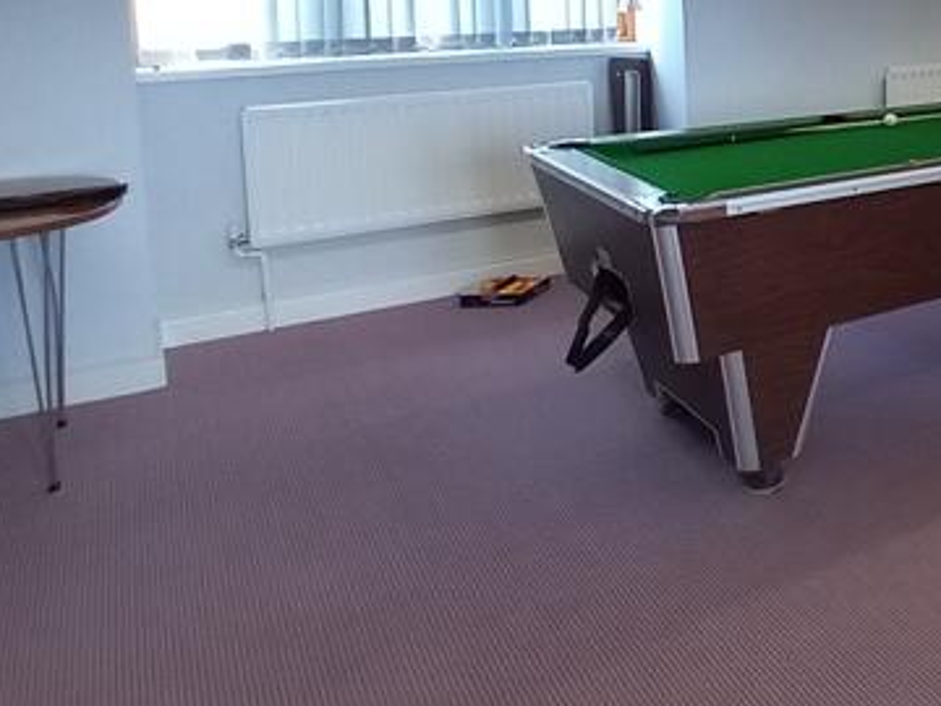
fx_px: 1006
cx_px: 1202
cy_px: 21
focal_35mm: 37
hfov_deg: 35.5
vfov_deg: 35.4
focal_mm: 1.13
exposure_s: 1/50
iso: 160
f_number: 2.2
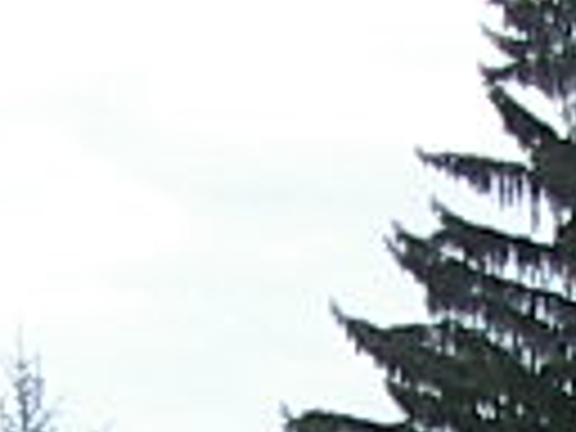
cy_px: 1368
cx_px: 189
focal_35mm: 304
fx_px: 5058
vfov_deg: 4.6
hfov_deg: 6.5
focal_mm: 5.8
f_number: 2.6
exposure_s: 1/320
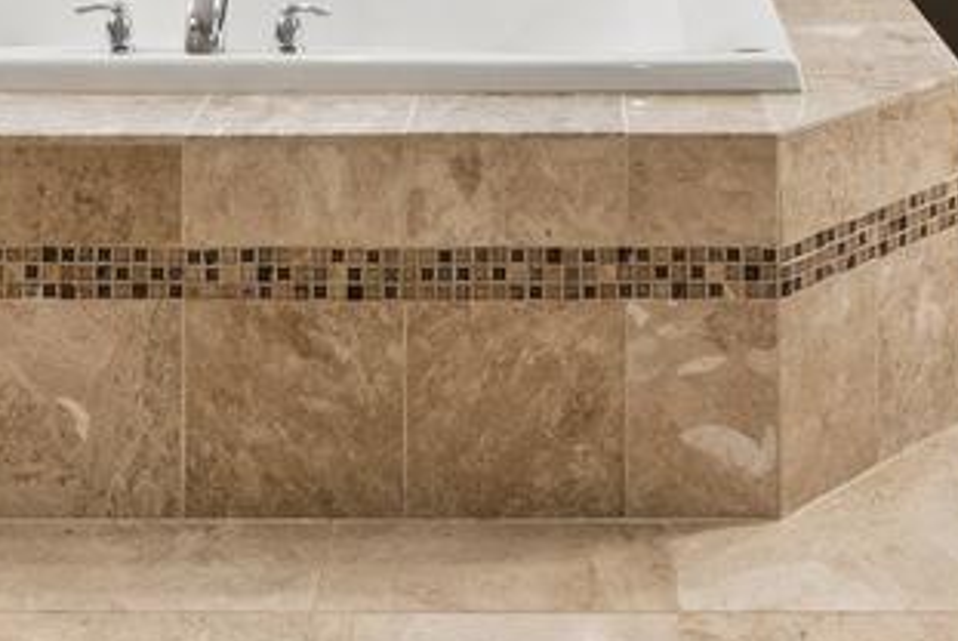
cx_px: 604
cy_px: -424
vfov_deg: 16.1
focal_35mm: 75
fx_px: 1996
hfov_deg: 26.9
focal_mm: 16.2
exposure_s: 1/2.5
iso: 250
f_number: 9
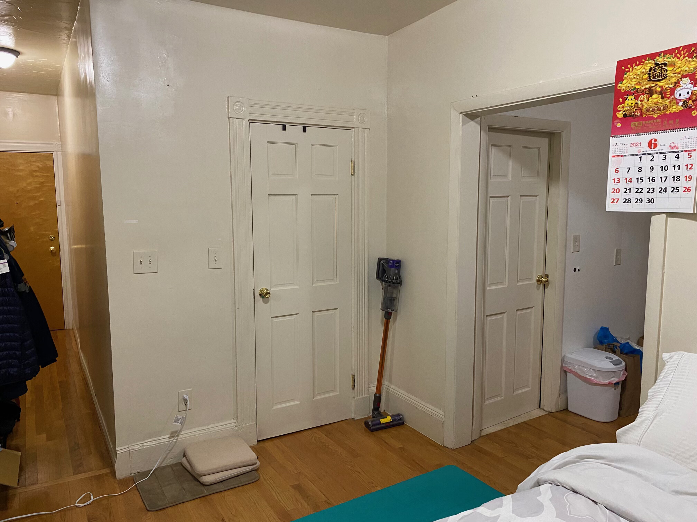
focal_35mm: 26
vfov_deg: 53.1
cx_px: 348
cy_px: 261
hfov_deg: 67.3
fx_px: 524
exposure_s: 1/60
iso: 320
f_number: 1.8
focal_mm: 4.25
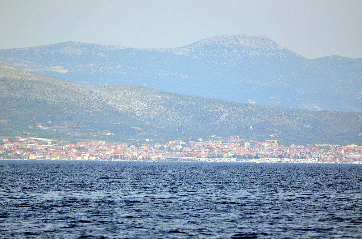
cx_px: 181
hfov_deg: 4.6
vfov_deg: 3.0
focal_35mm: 450
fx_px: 4514
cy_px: 120
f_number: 5.6
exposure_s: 1/4000
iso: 800
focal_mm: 300
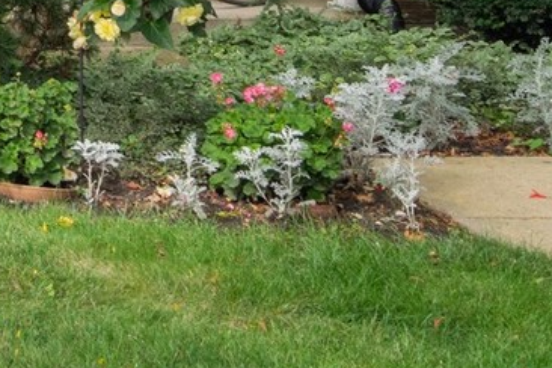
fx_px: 1426
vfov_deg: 12.4
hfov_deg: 17.9
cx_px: -419
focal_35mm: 93
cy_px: -439
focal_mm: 14
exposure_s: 1/80
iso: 200
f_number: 8
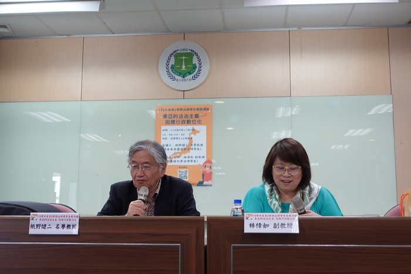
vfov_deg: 28.7
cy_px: 137
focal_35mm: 47
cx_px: 206
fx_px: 537
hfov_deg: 41.9
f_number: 2.8
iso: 200
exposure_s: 1/50
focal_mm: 17.79
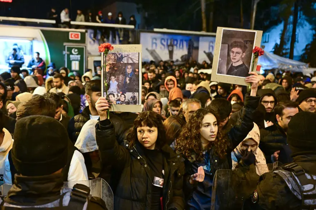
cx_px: 158
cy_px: 105
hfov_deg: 54.5
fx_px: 307
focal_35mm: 35
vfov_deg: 37.8
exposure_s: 1/50
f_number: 4
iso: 6400
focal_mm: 35
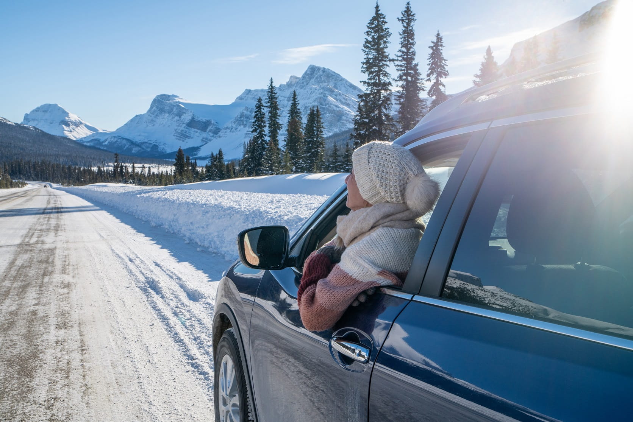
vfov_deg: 37.9
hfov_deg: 54.4
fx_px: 616
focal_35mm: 35
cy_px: 211
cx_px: 316
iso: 250
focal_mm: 35
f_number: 14
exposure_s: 1/250
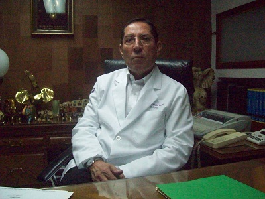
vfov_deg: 39.7
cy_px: 100
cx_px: 132
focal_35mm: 36
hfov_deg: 51.4
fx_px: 276
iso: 625
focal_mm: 6
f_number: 2.7
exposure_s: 1/64
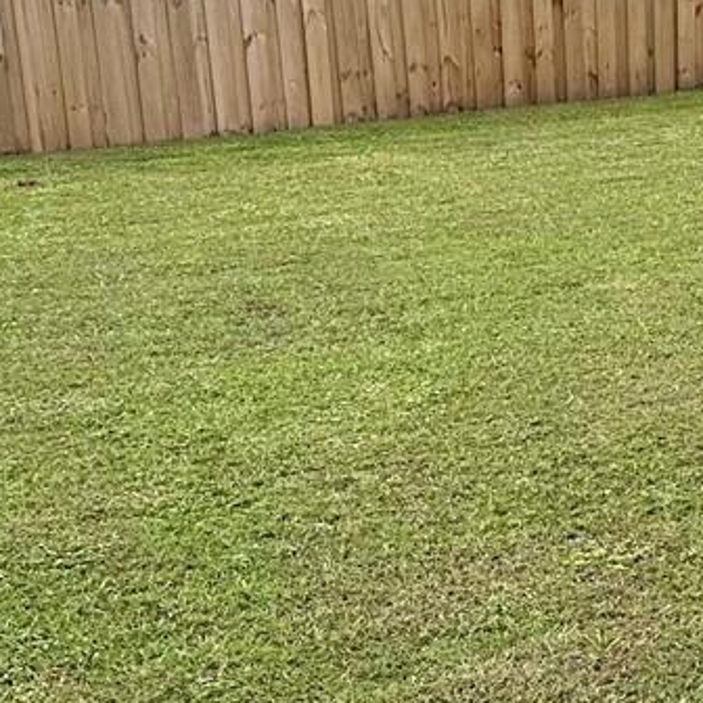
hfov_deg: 16.3
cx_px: 927
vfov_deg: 17.2
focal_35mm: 101
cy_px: 297
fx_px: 2321
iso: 80
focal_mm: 6.86
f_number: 1.78
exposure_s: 1/3247
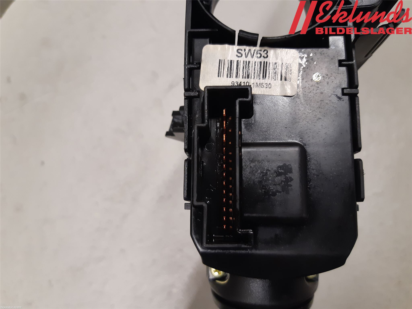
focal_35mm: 26
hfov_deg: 67.3
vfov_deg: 53.1
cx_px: 206
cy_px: 154
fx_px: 309
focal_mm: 3.93
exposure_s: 1/50
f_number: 1.7
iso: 160
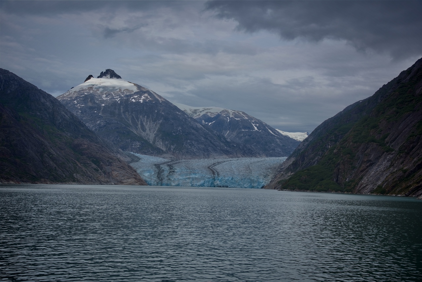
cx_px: 211
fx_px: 586
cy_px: 141
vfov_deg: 27.0
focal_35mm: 50
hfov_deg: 39.6
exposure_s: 1/320
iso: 100
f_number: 9
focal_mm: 50
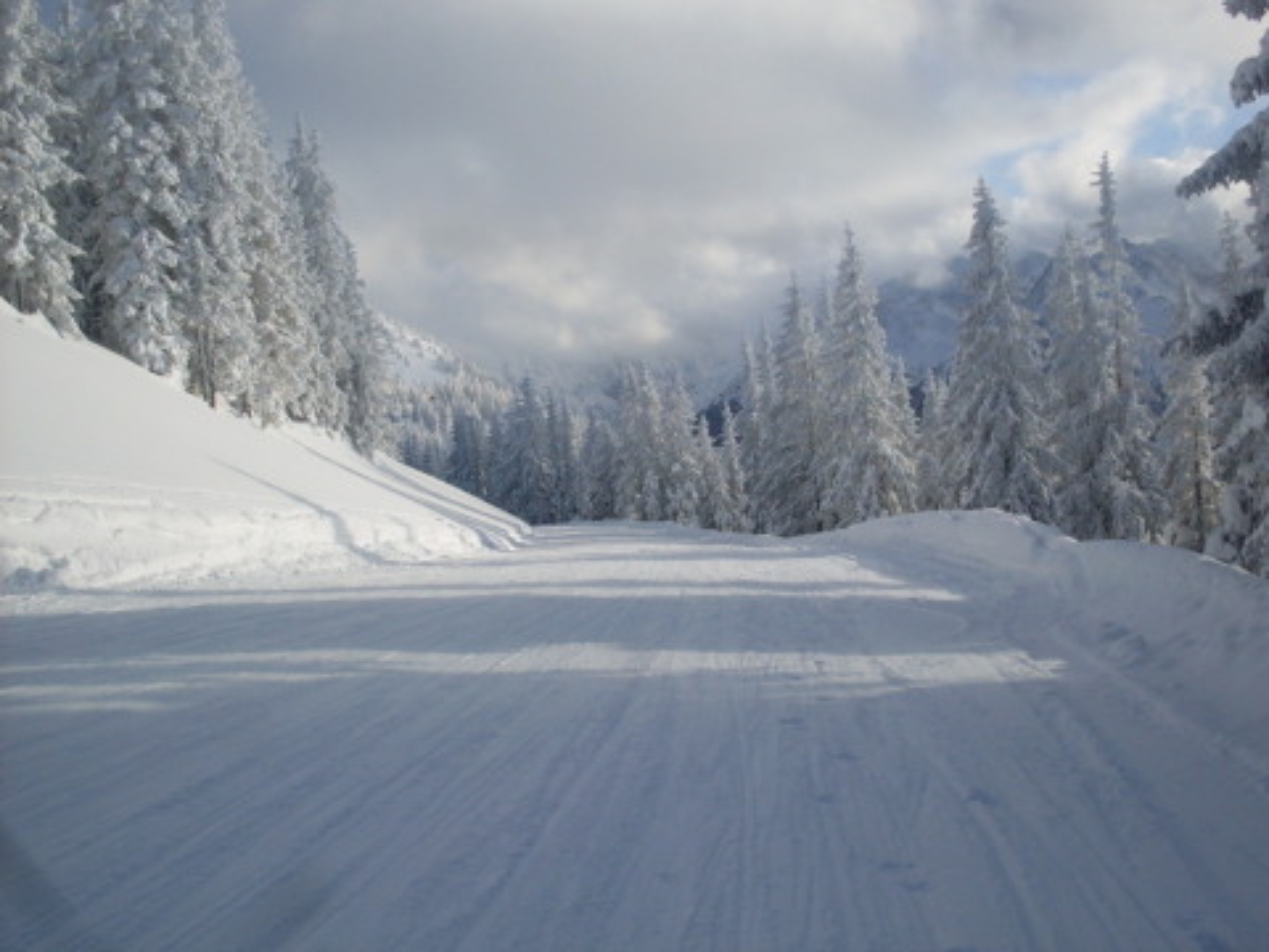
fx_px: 1393
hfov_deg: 49.0
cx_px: 634
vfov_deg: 37.7
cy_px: 476
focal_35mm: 38
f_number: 8.4
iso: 80
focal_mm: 6.3
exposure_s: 1/350
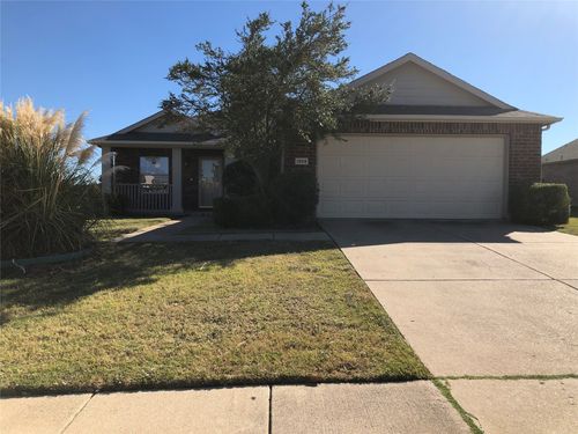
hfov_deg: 63.4
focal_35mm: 28
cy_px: 217
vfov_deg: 49.7
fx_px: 468
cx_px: 289
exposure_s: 1/1715
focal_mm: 3.99
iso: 20
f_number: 1.8
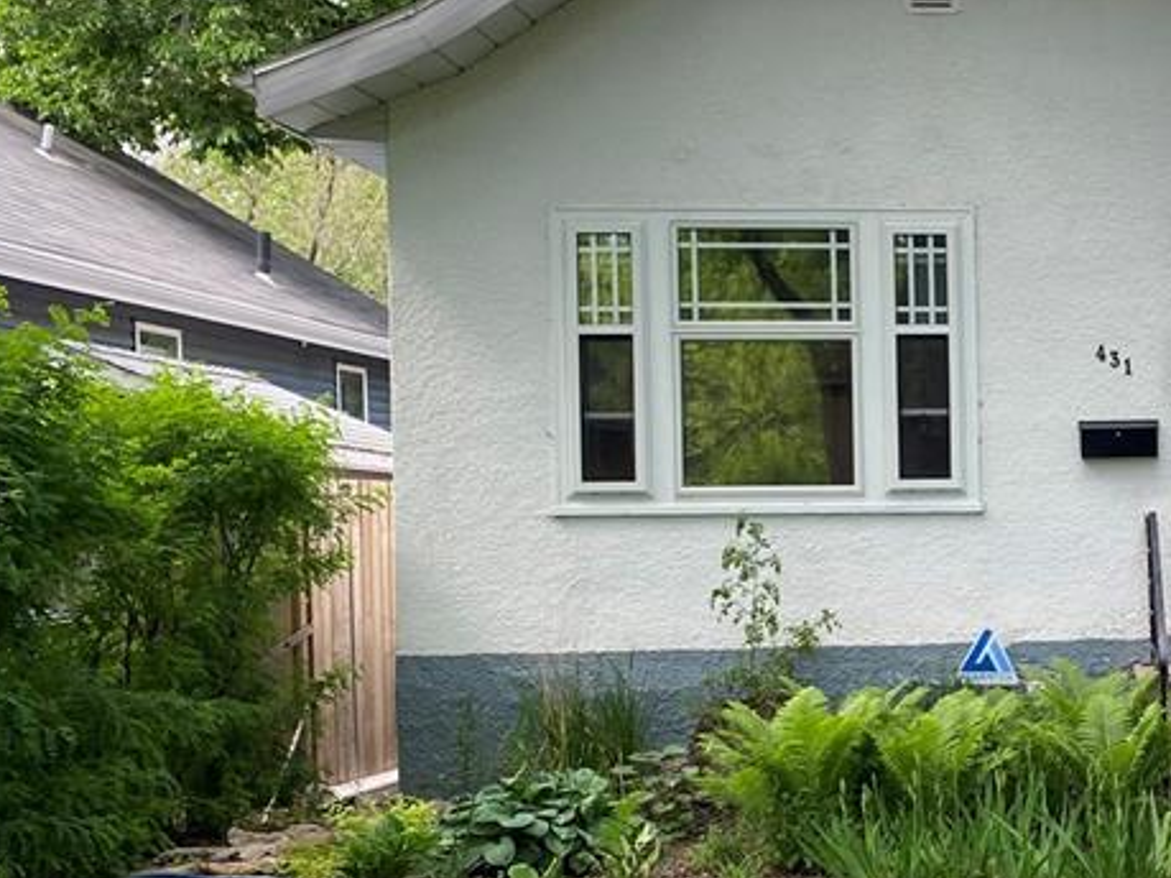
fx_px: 1962
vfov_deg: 25.1
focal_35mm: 58
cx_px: 1232
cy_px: 567
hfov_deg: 30.3
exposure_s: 1/283
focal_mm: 4.25
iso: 32
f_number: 1.8
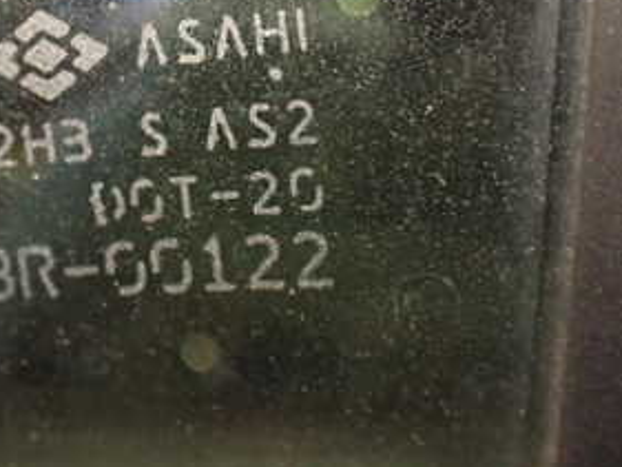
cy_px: 40
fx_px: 1150
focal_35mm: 64
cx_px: 168
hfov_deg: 29.8
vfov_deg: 22.4
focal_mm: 5.4
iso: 800
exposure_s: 1/100
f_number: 2.3
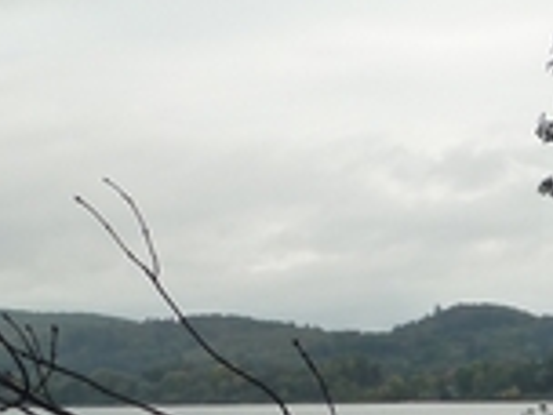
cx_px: 44
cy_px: 248
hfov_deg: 19.4
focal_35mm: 99
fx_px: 1582
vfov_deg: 14.9
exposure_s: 1/500
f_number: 3.5
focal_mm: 4.4
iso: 160
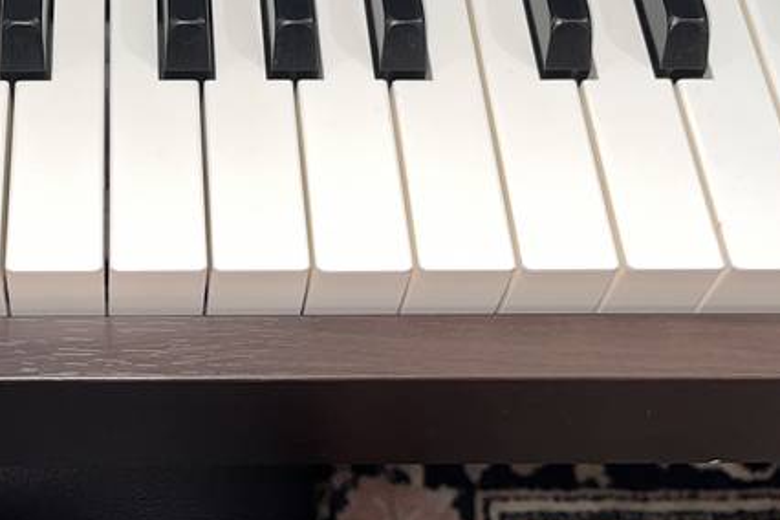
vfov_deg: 19.5
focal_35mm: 65
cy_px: -132
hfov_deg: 30.1
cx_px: 132
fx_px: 1408
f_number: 1.6
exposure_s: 1/49
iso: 32
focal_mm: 5.1
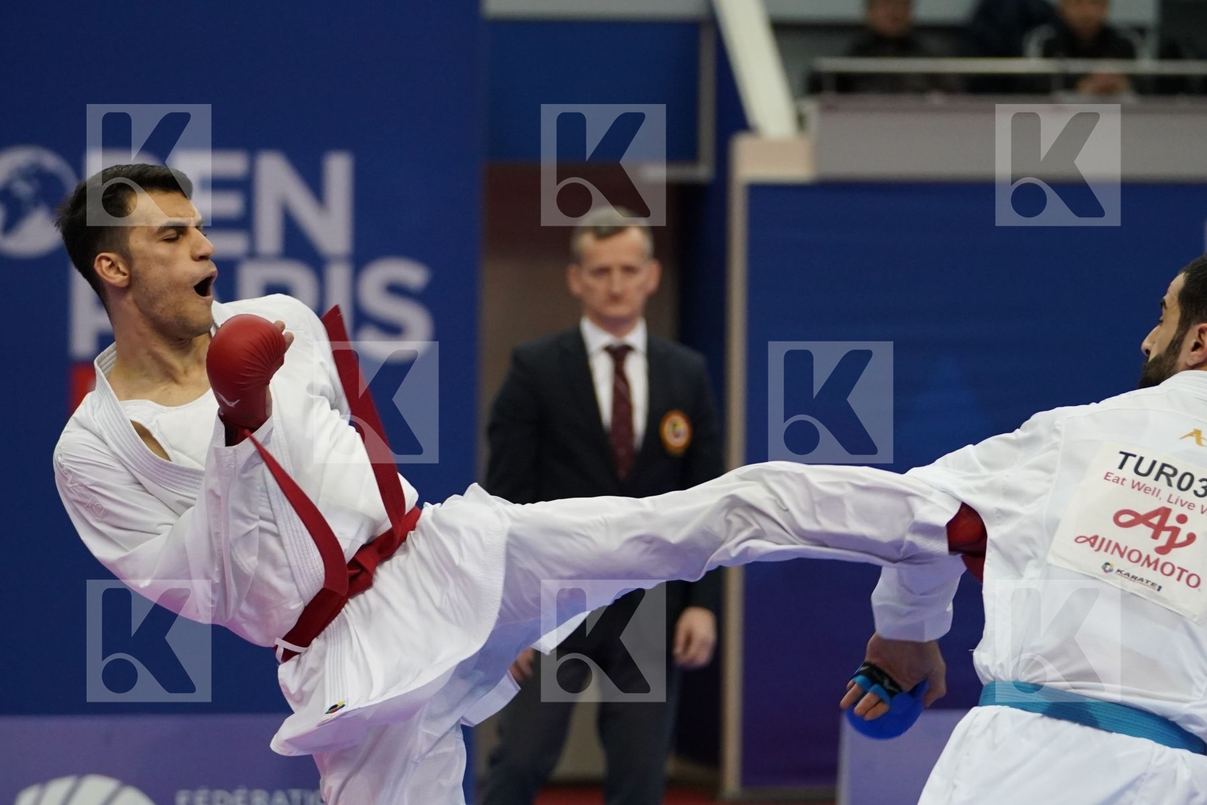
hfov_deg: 11.4
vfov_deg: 7.6
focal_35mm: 181
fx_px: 6068
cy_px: 402
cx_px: 604
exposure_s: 1/1000
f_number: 2.8
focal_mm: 121
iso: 2500
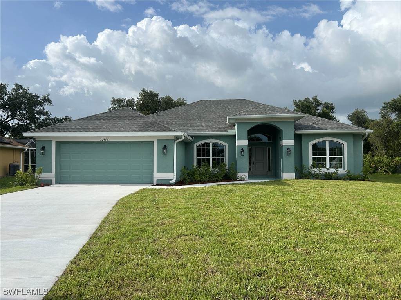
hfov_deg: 67.3
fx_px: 301
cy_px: 150
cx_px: 200
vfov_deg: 53.1
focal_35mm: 26
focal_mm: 5.7
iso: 50
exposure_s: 1/5587
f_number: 1.5
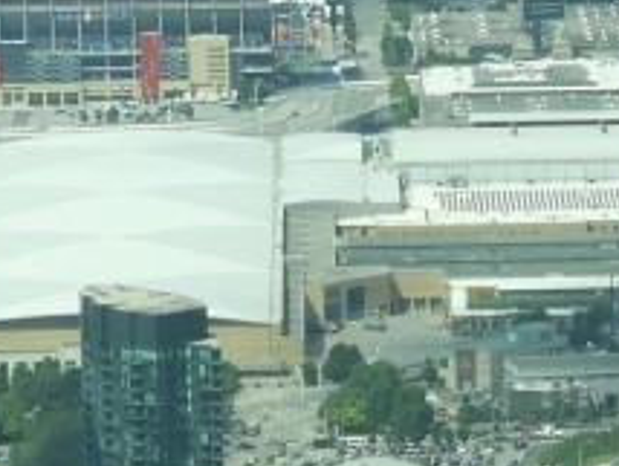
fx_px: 7823
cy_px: 492
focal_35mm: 437
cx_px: 518
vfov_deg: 3.4
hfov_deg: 4.5
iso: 100
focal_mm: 11.6
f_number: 4.2
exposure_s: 1/250
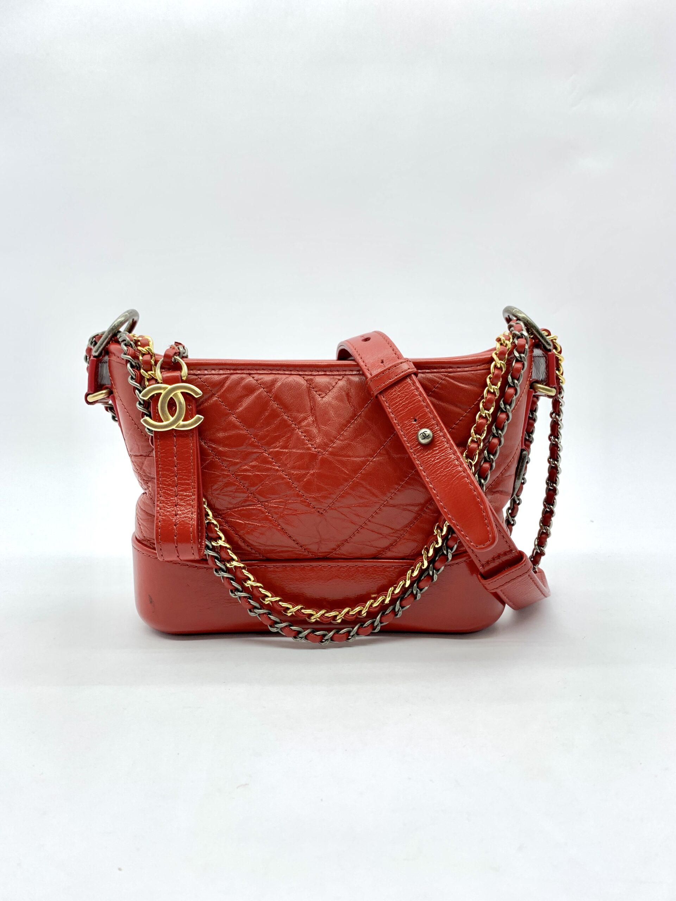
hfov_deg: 53.1
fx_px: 677
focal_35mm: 26
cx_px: 338
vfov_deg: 67.3
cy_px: 450
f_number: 1.8
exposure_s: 1/100
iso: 32
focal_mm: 4.25
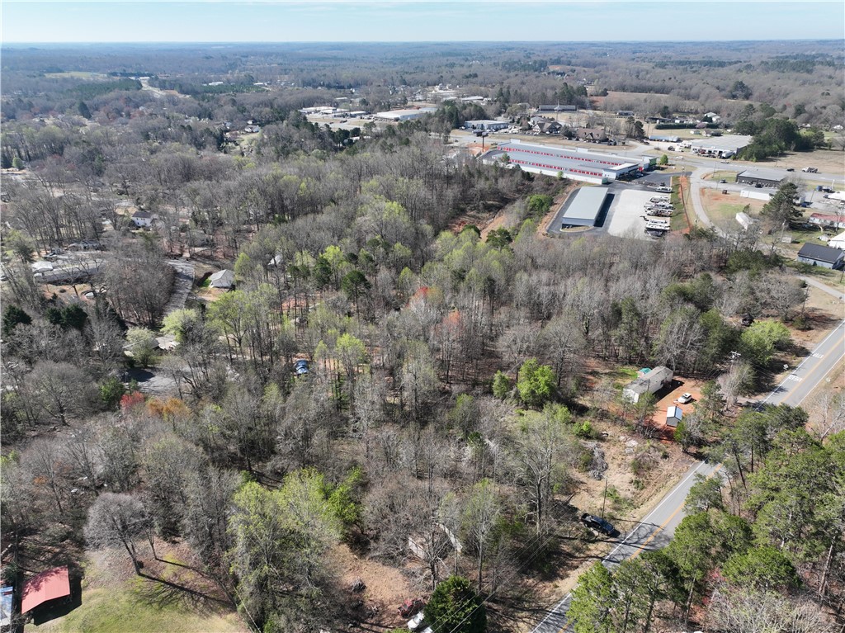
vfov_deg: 56.8
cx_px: 422
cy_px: 316
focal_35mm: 24
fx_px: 586
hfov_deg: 71.6
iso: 200
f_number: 2.8
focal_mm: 12.29
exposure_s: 1/200
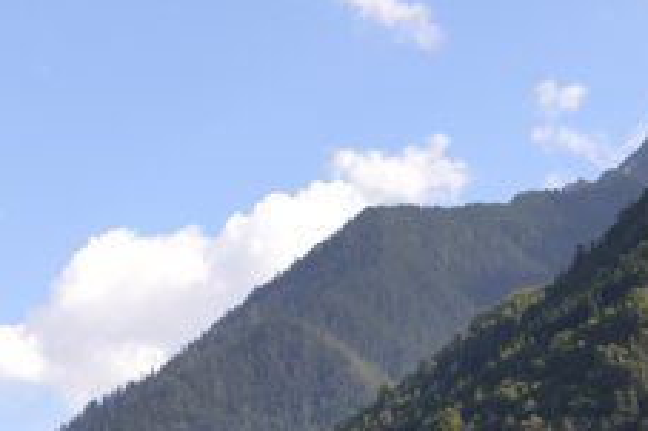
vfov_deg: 7.4
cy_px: 926
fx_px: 3166
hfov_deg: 11.1
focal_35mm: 176
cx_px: -414
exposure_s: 1/200
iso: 100
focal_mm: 26
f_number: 6.3
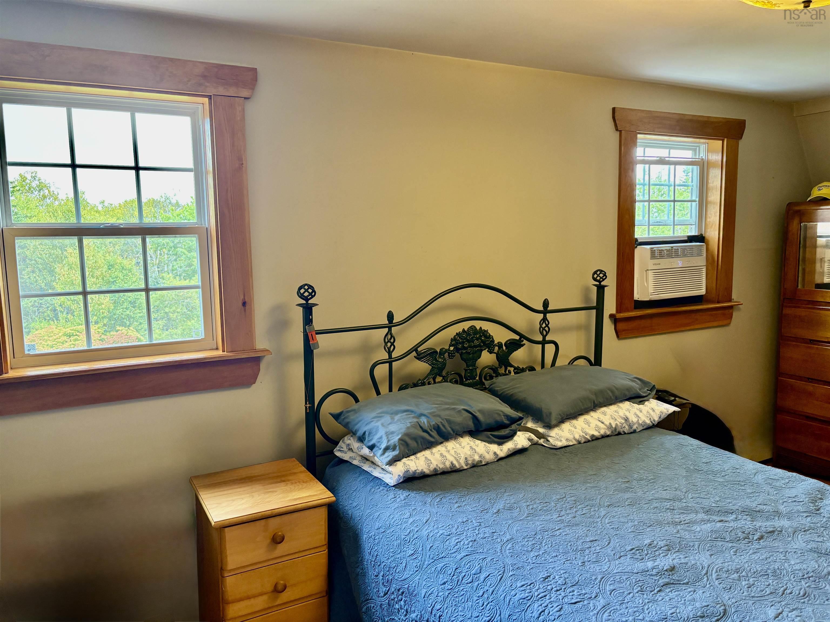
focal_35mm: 26
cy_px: 311
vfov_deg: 53.1
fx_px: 623
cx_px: 415
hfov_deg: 67.3
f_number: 1.6
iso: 125
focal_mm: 5.96
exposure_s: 1/60
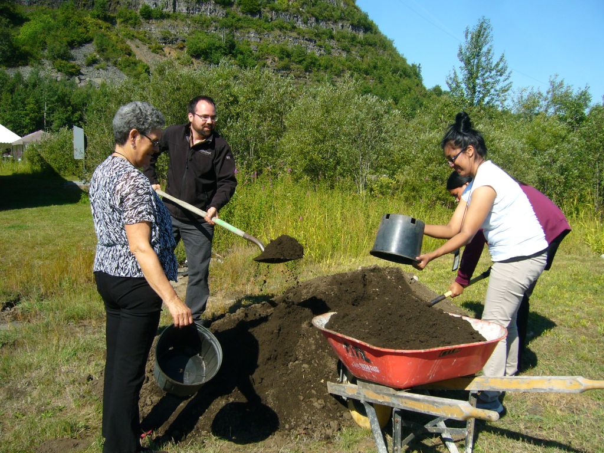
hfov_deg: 52.6
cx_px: 302
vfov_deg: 40.7
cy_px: 226
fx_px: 611
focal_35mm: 35
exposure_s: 1/500
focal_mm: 5.8
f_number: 5.6
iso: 100
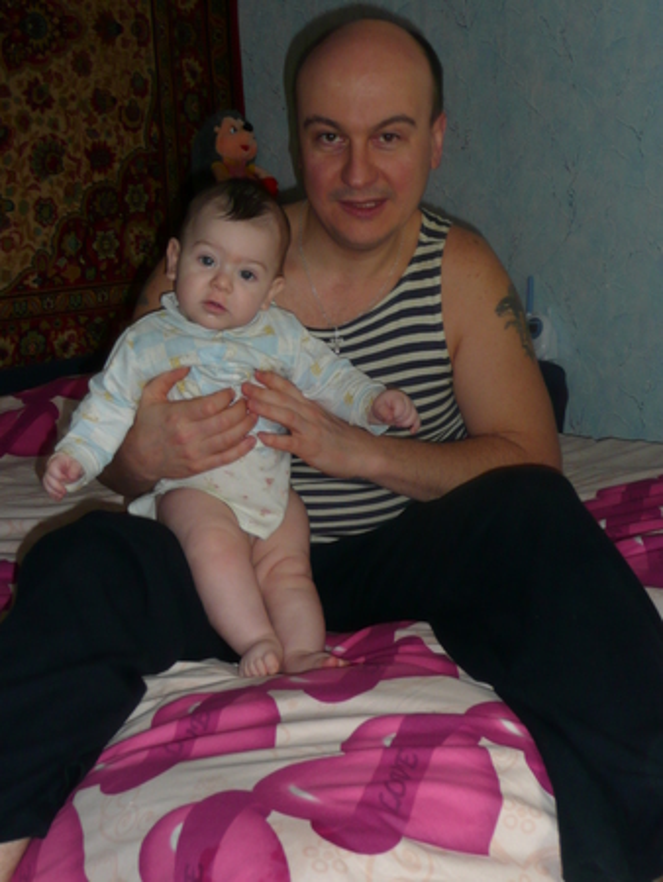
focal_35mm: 55
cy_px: 441
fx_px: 1403
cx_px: 332
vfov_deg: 34.9
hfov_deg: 26.6
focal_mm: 9.1
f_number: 4.3
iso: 100
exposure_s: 1/30
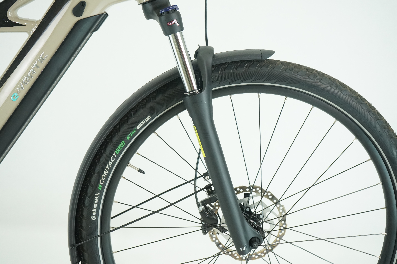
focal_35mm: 46
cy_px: 132
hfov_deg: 42.7
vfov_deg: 29.2
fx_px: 507
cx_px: 198
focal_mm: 46
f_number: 6.3
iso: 2500
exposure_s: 1/200
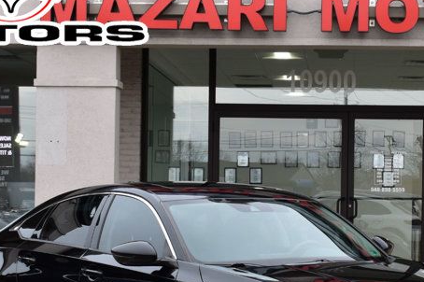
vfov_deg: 13.9
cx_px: 307
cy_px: 215
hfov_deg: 20.7
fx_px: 1155
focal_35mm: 98
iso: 400
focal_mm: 29
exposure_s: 1/100
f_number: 9
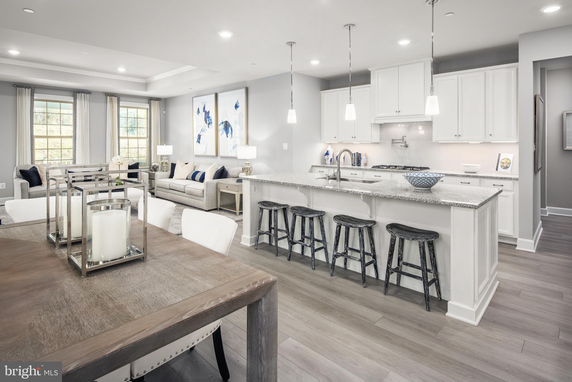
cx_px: 286
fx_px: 302
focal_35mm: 19
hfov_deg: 86.9
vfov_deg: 64.6
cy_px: 191
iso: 200
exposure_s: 1/250
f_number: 9
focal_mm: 19
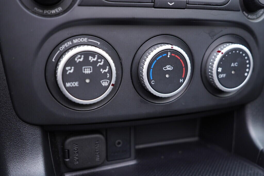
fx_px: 264
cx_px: 132
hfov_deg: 53.1
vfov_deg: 36.9
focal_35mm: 36
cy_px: 88
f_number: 2.8
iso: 320
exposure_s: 1/40
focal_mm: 24
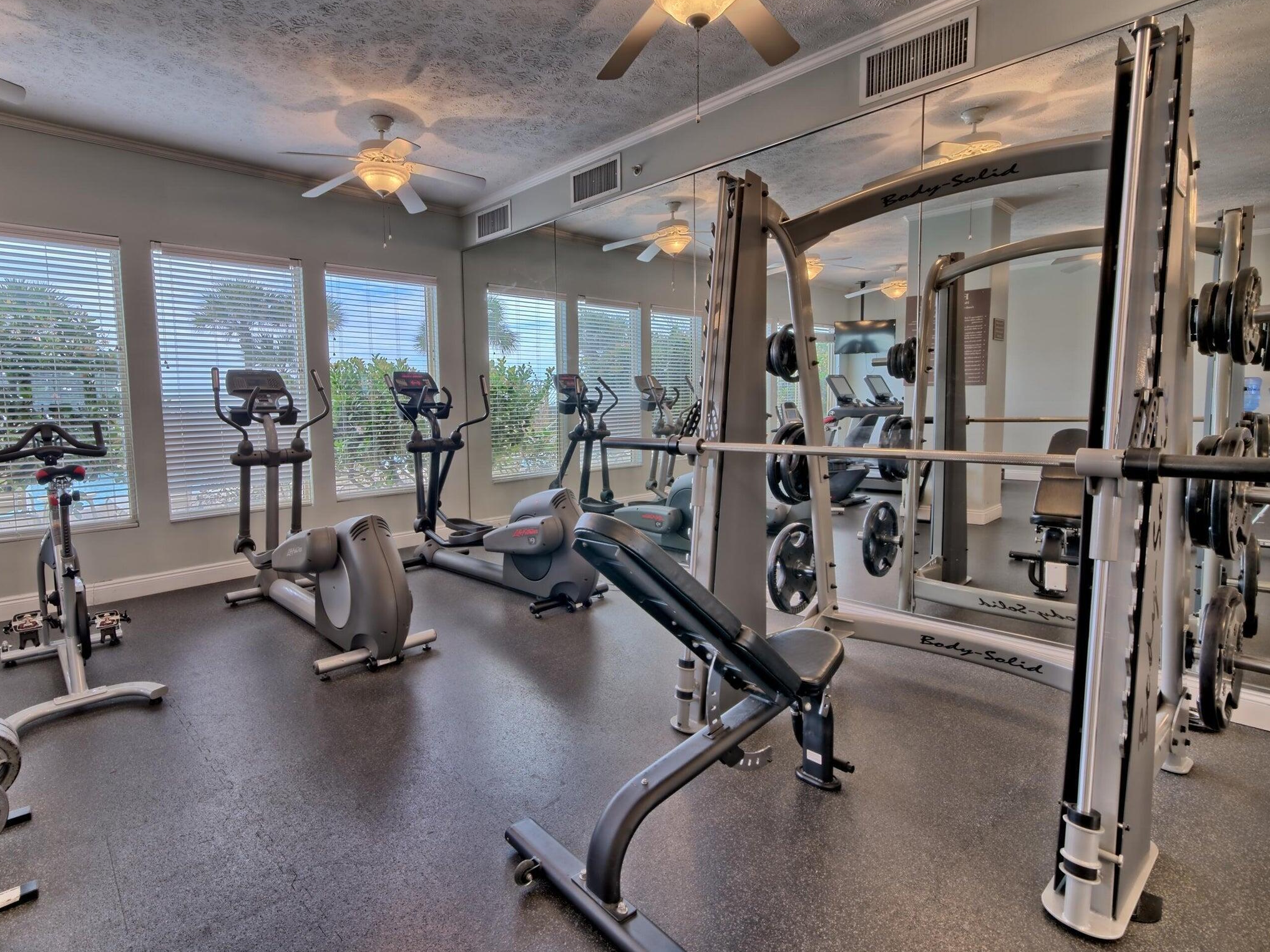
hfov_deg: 90.6
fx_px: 624
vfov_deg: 74.7
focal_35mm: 17
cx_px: 555
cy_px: 460
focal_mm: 15
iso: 800
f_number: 13
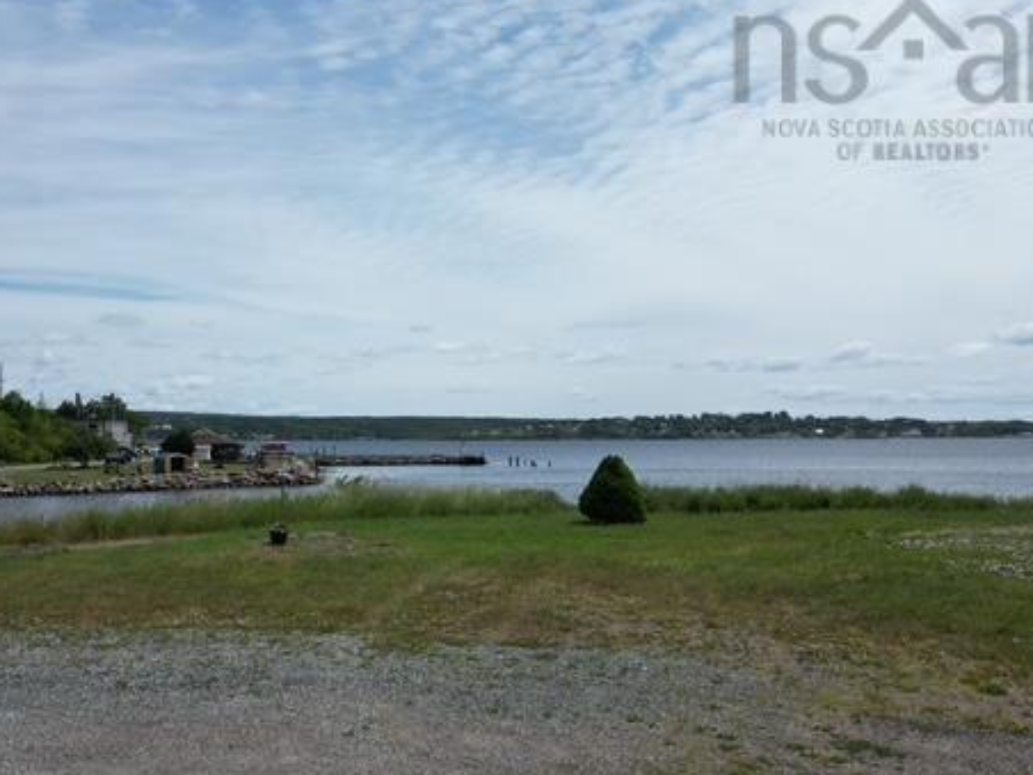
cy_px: 485
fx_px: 1015
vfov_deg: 41.5
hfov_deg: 53.4
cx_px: 391
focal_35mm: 34
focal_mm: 6.72
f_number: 1.7
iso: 120
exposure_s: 1/5000
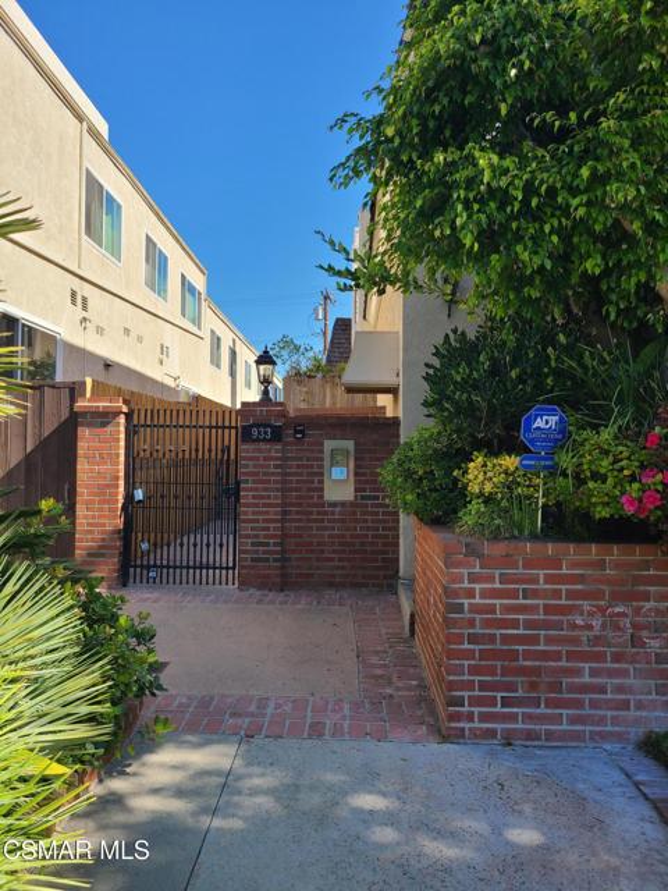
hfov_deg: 53.1
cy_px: 446
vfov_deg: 67.3
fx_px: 669
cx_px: 334
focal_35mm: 26
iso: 40
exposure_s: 1/932
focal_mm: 5.4
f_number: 1.8
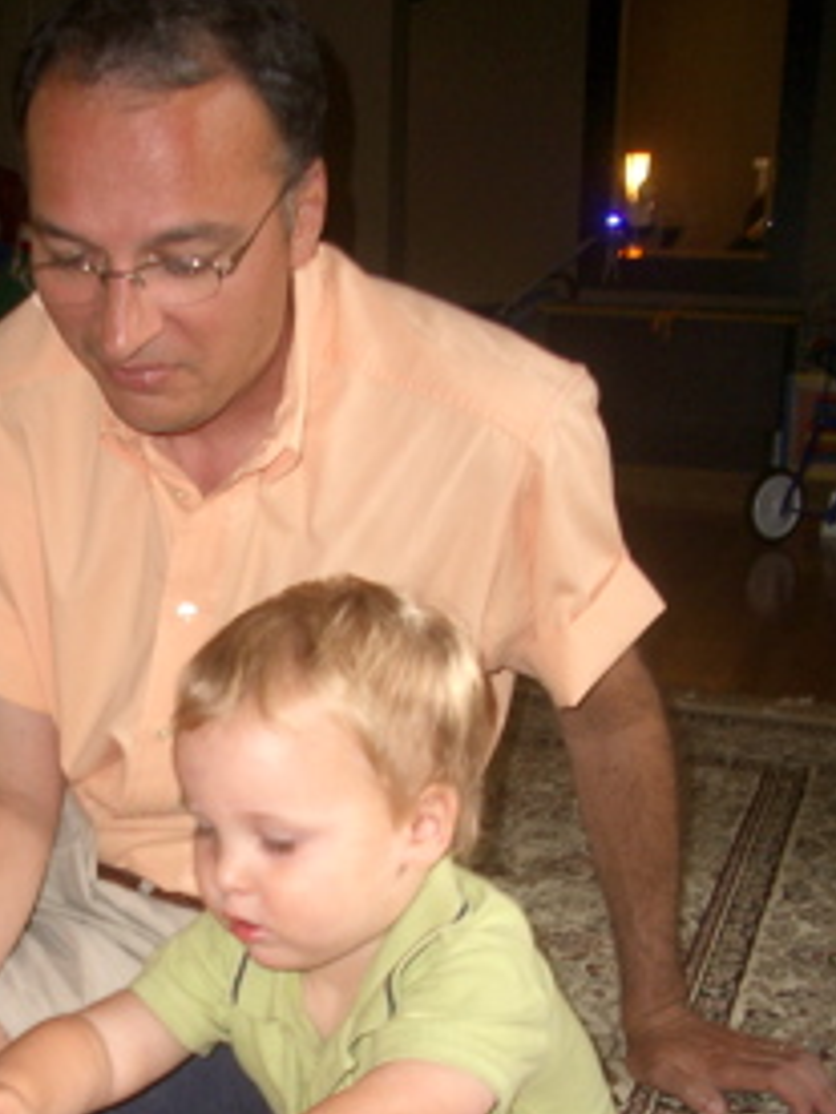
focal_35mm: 54
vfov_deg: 34.9
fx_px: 1739
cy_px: 815
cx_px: 214
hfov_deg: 26.7
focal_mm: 5.8
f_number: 2.6
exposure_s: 1/40
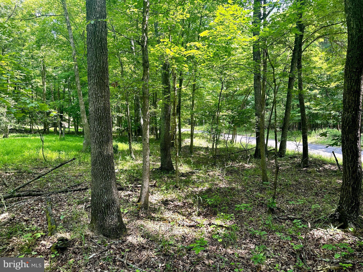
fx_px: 252
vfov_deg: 56.8
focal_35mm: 24
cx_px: 182
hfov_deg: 71.6
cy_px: 136
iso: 80
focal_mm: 6.86
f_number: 1.78
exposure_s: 1/324
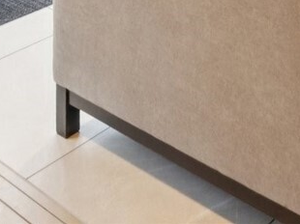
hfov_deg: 23.5
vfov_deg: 13.4
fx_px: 684
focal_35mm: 79
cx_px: 311
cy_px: -321
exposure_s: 1/5
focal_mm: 10
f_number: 9
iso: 250
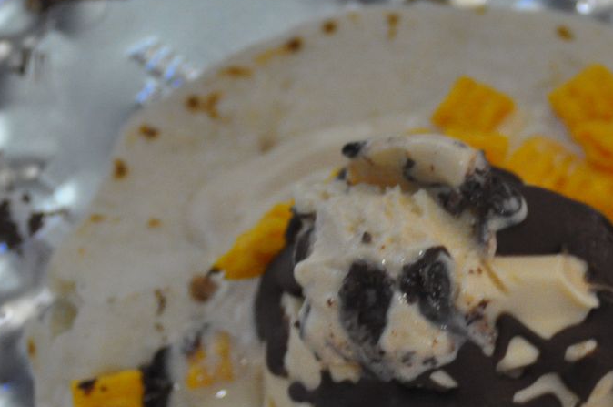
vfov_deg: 8.0
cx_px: 513
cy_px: 373
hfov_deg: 12.0
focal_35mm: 171
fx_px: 2907
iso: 1600
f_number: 4.8
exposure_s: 1/100
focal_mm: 60
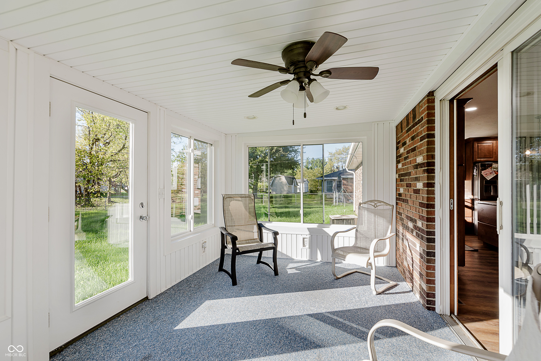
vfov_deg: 77.4
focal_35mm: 15
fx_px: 226
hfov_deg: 100.4
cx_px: 270
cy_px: 180
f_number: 5.6
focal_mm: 15
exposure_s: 1/250
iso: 320
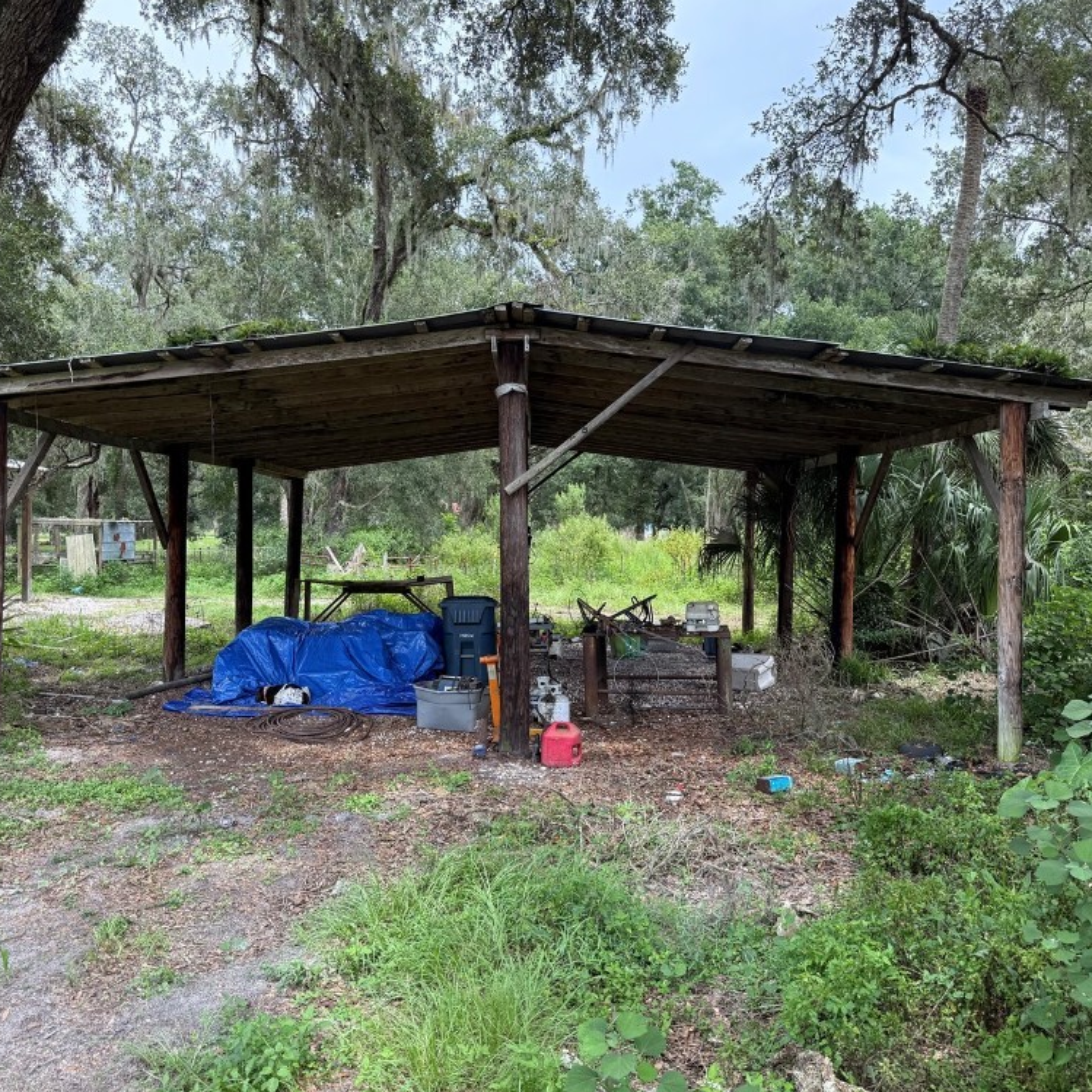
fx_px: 1035
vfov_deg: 55.6
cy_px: 535
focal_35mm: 29
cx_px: 485
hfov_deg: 55.5
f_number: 1.78
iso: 100
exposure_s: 1/888
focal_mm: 6.76
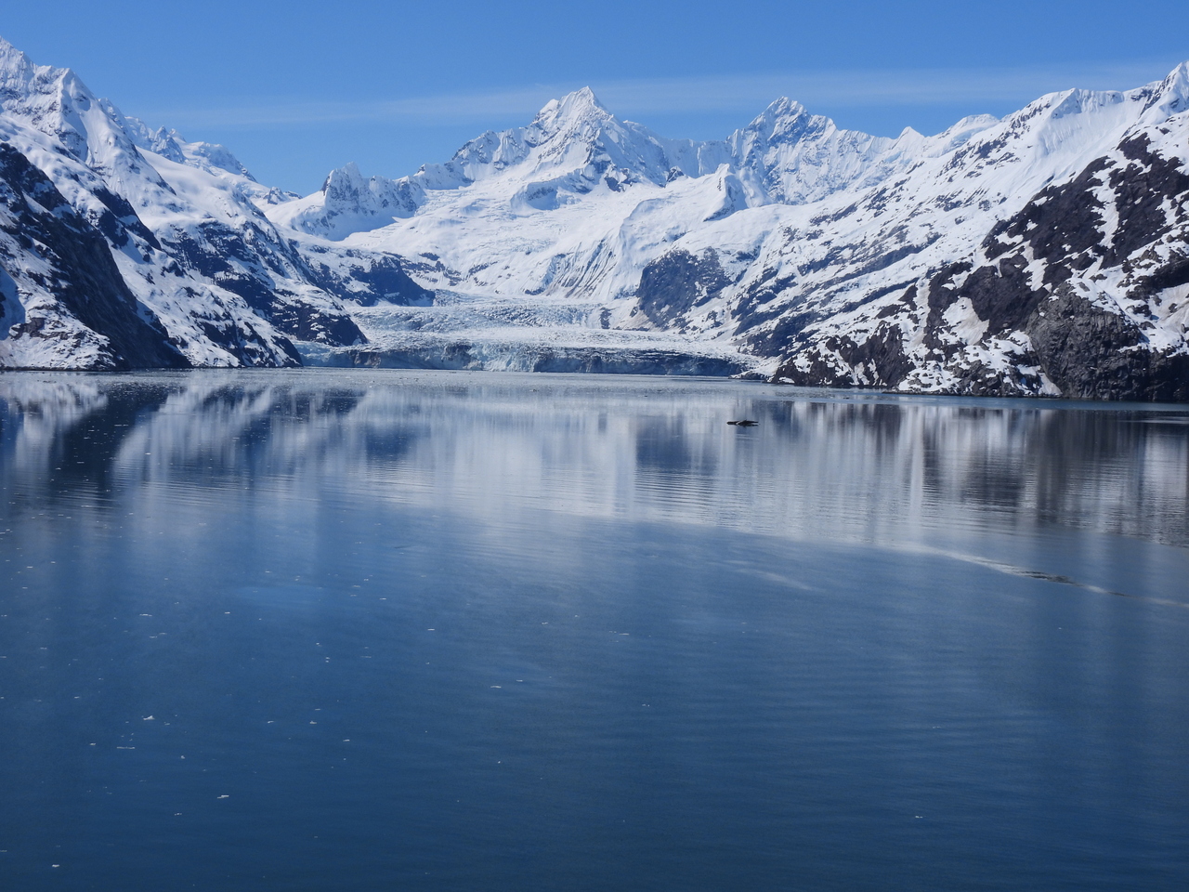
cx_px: 594
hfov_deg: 32.2
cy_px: 446
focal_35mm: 60
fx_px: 2061
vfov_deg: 24.4
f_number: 5.6
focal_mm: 10.7
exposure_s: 1/1600
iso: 100
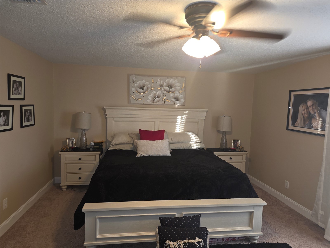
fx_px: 219
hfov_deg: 73.9
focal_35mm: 23
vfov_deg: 58.9
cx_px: 165
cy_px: 124
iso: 100
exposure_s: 1/24
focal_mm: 6.25
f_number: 1.7
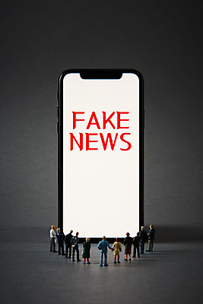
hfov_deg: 19.5
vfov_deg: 28.8
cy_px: 152
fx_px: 592
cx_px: 102
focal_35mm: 70
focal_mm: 70
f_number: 22
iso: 125
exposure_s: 1.3
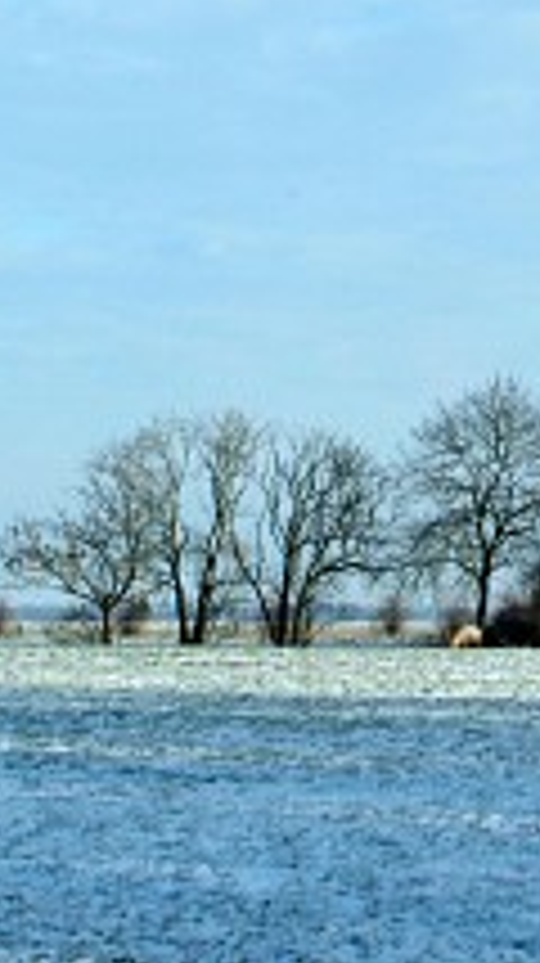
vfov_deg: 18.3
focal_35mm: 117
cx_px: 814
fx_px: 2985
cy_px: 333
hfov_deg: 10.0
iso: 400
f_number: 13
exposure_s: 1/500
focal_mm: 35
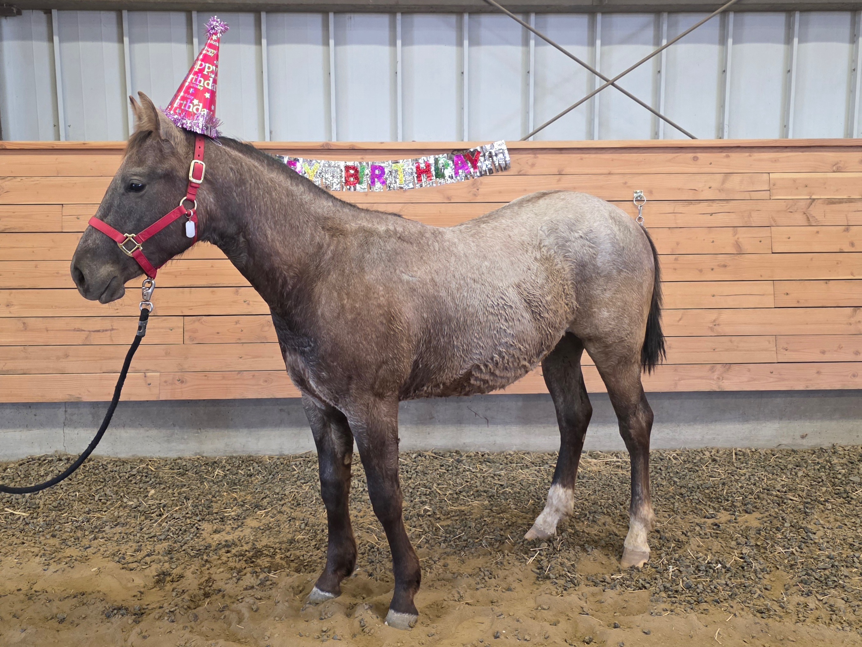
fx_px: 573
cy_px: 324
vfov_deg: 58.9
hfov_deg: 73.9
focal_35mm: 23
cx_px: 431
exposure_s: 1/120
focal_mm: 6.3
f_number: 1.7
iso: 500
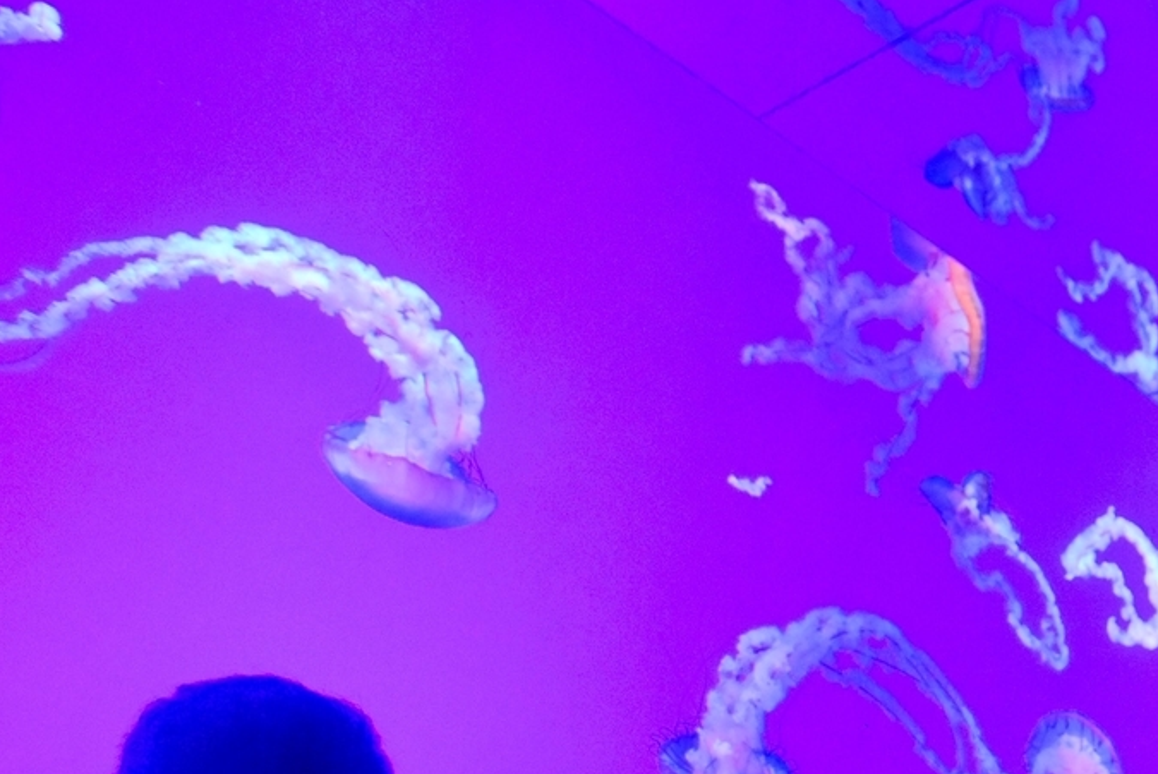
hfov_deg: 39.1
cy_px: 626
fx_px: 1545
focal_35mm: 48
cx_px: 964
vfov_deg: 27.5
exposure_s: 1/60
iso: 1600
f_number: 3.5
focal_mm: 18
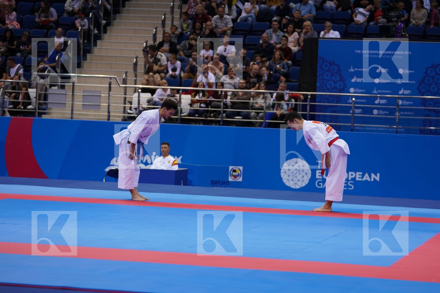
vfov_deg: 11.1
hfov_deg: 16.7
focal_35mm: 123
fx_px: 1503
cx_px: 220
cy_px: 146
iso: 1000
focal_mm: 123
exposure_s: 1/1000
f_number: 2.8
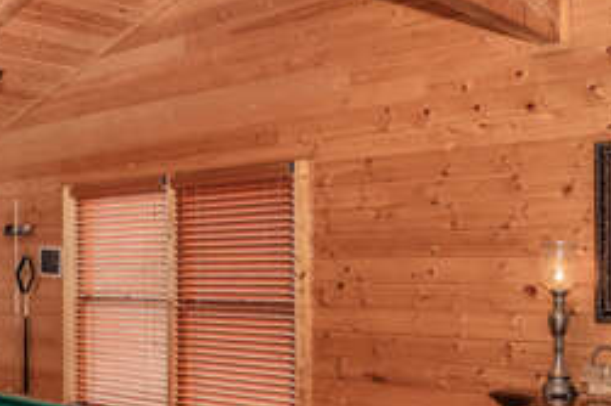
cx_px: 119
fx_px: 831
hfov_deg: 38.8
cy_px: 260
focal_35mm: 49
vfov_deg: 27.4
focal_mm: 16
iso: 640
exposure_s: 1/160
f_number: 7.1
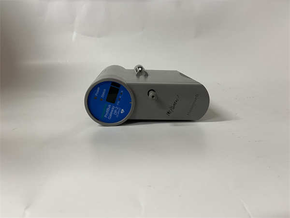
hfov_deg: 67.3
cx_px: 145
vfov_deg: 53.1
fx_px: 218
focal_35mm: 26
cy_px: 109
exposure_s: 1/50
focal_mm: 4.25
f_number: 1.8
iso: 80
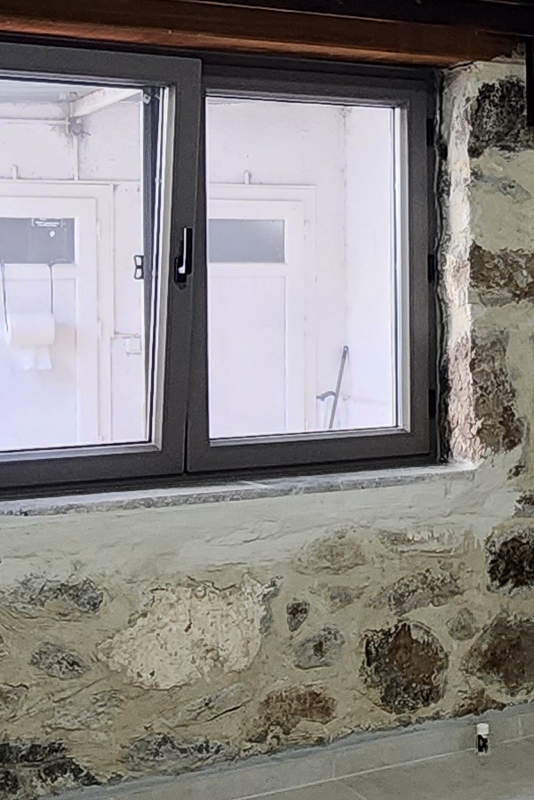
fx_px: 1334
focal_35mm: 60
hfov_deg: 22.1
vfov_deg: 33.2
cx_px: 480
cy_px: 303
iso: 320
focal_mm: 2.2
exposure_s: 1/50
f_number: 2.2
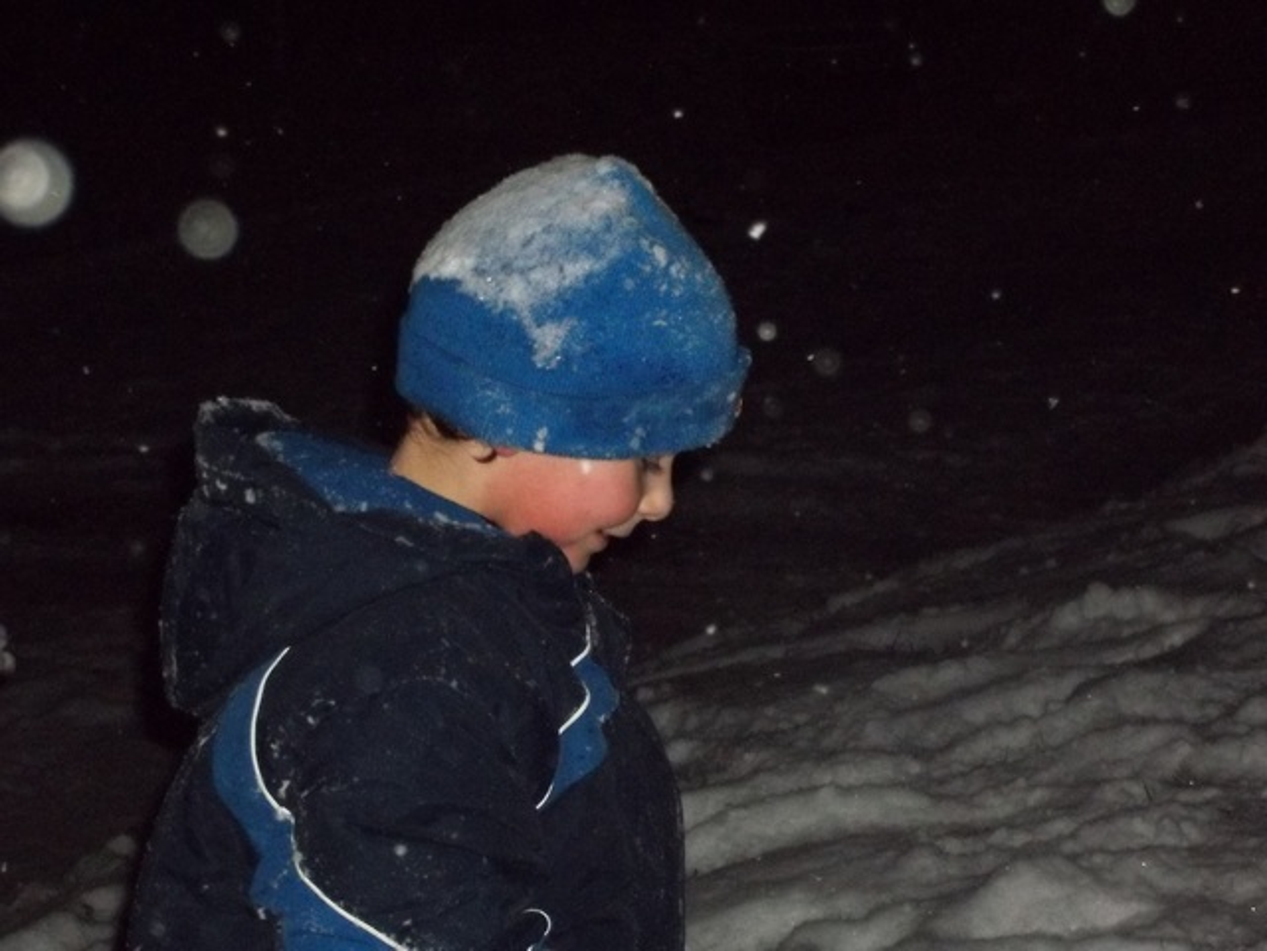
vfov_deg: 15.4
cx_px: 634
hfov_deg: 20.4
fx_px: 3514
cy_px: 476
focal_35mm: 96
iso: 640
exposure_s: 1/125
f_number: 5.2
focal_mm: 17.1
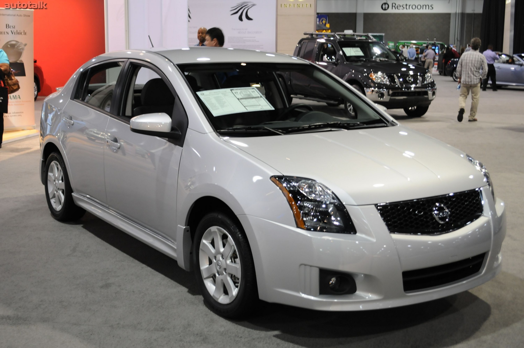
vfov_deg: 28.0
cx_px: 262
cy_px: 174
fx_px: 698
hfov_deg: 41.2
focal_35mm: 48
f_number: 4.8
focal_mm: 32
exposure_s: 1/40
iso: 800
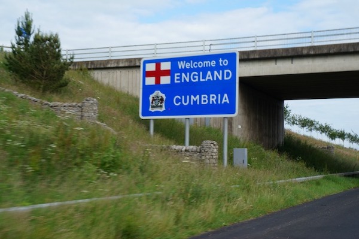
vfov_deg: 23.1
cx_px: 180
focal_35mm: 58
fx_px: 583
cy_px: 120
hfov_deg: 34.2
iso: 200
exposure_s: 1/160
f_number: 13
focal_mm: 39
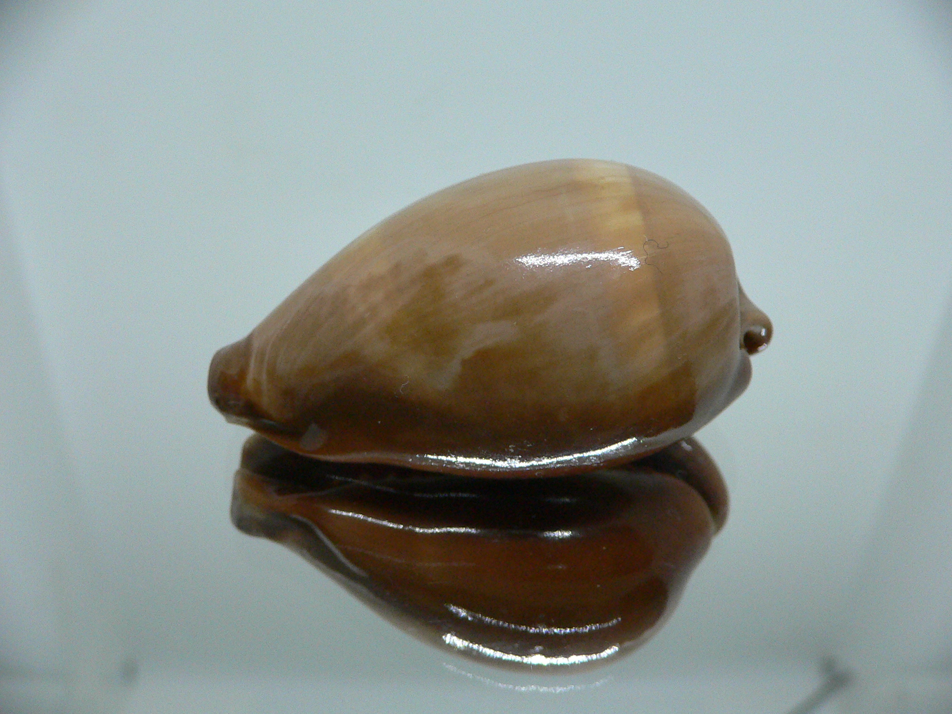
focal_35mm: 35
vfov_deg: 40.7
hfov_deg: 52.6
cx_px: 476
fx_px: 963
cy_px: 357
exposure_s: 1/50
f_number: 2.8
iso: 200
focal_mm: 4.6
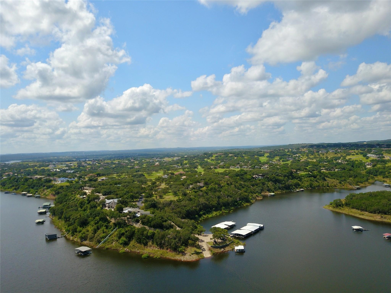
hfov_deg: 67.3
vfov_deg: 53.1
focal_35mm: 26
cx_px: 196
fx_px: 294
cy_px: 146
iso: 100
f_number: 2.2
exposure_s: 1/1792
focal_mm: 4.73
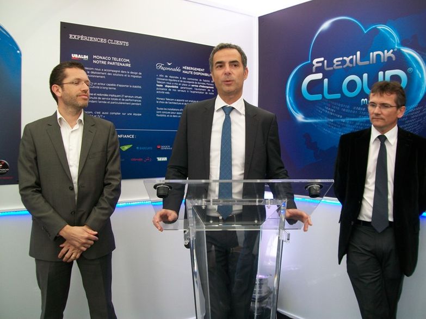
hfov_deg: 54.0
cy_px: 160
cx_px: 213
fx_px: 418
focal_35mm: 34
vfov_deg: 41.8
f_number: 2.7
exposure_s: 1/60
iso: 69
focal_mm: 6.1
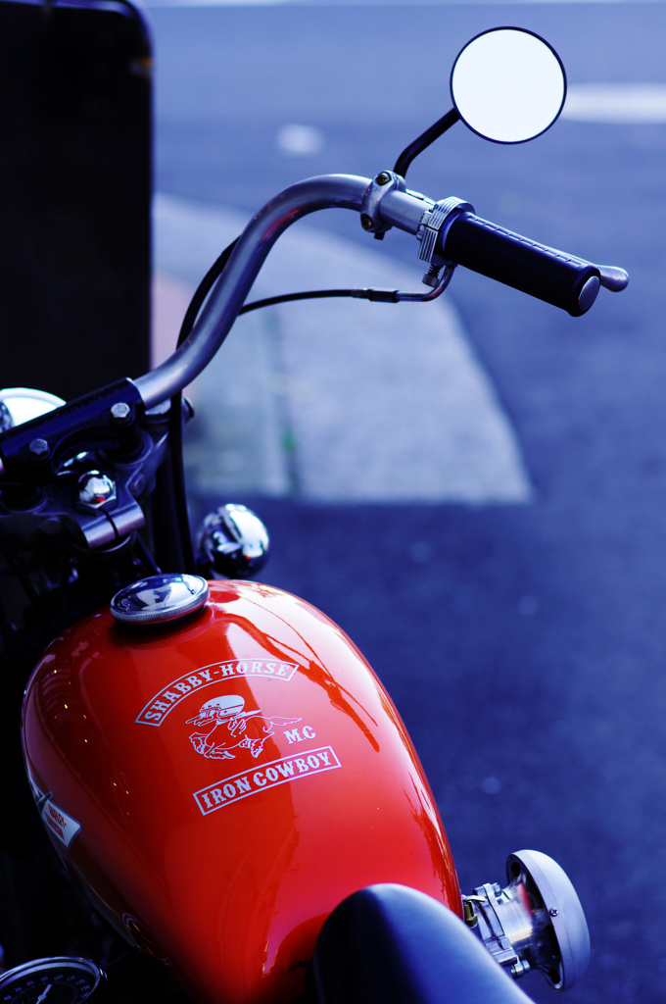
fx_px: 3200
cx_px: 333
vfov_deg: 17.8
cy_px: 502
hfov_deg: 11.9
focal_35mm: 115
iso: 200
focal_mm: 77
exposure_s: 1/500
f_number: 3.5
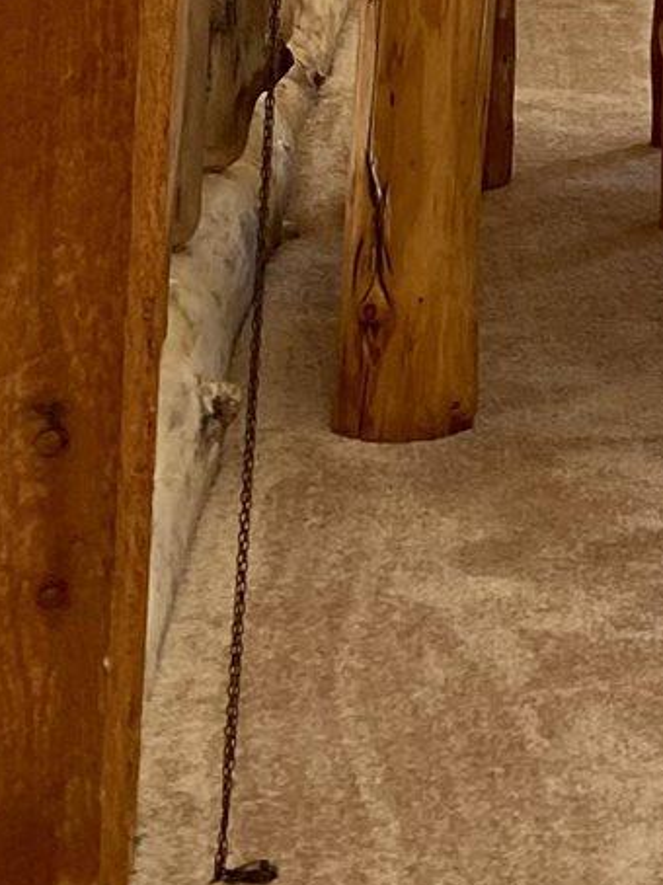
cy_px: -678
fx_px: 3374
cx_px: 1597
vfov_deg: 13.5
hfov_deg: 9.9
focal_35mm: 132
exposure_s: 1/122
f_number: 1.8
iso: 40
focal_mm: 4.25
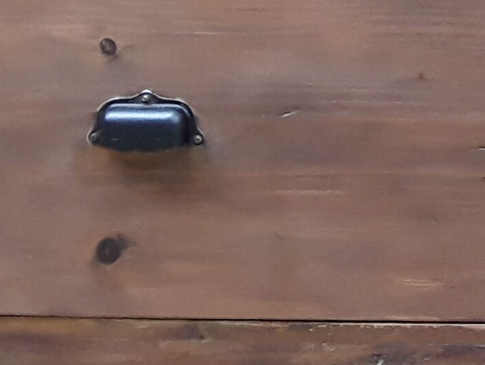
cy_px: -315
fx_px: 1766
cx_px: 986
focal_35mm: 126
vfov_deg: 10.9
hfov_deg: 13.3
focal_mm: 2.91
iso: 80
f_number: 1.9
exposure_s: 1/120
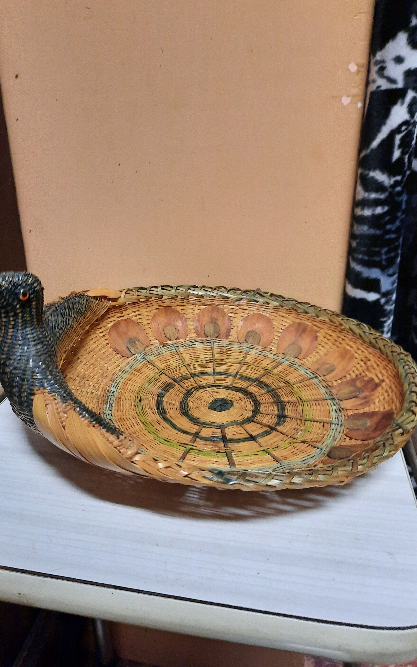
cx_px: 192
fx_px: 491
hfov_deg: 46.0
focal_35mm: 27
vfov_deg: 68.4
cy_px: 331
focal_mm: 4.6
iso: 400
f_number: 2
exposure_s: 1/33
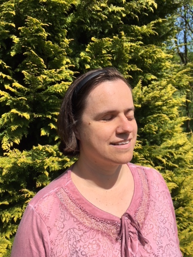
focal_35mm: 29
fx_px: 216
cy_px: 128
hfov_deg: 48.2
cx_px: 96
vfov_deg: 61.7
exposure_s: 1/1789
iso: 25
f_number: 2.2
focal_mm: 4.15
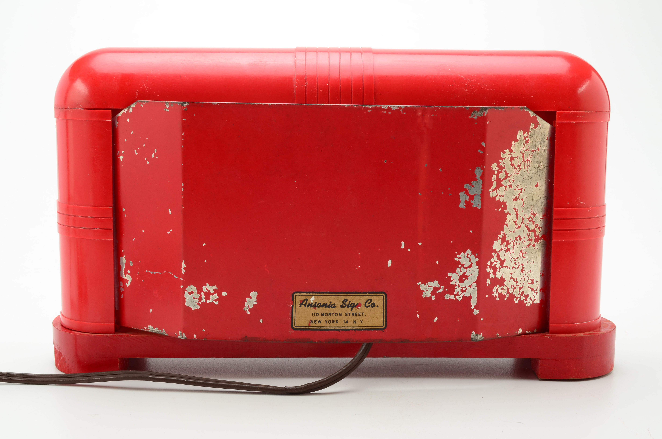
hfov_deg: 35.1
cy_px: 220
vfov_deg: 23.7
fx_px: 1046
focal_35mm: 57
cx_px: 331
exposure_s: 1/160
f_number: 18
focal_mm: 38
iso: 100
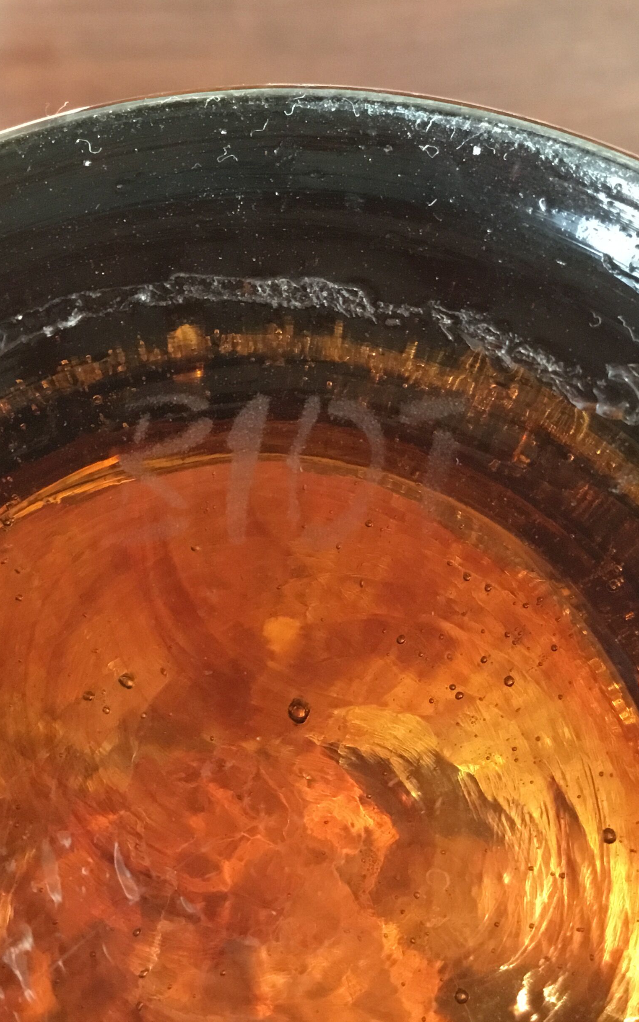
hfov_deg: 29.2
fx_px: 1226
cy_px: 511
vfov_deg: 45.3
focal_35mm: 44
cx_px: 307
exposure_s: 1/20
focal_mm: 3.3
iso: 200
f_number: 2.4
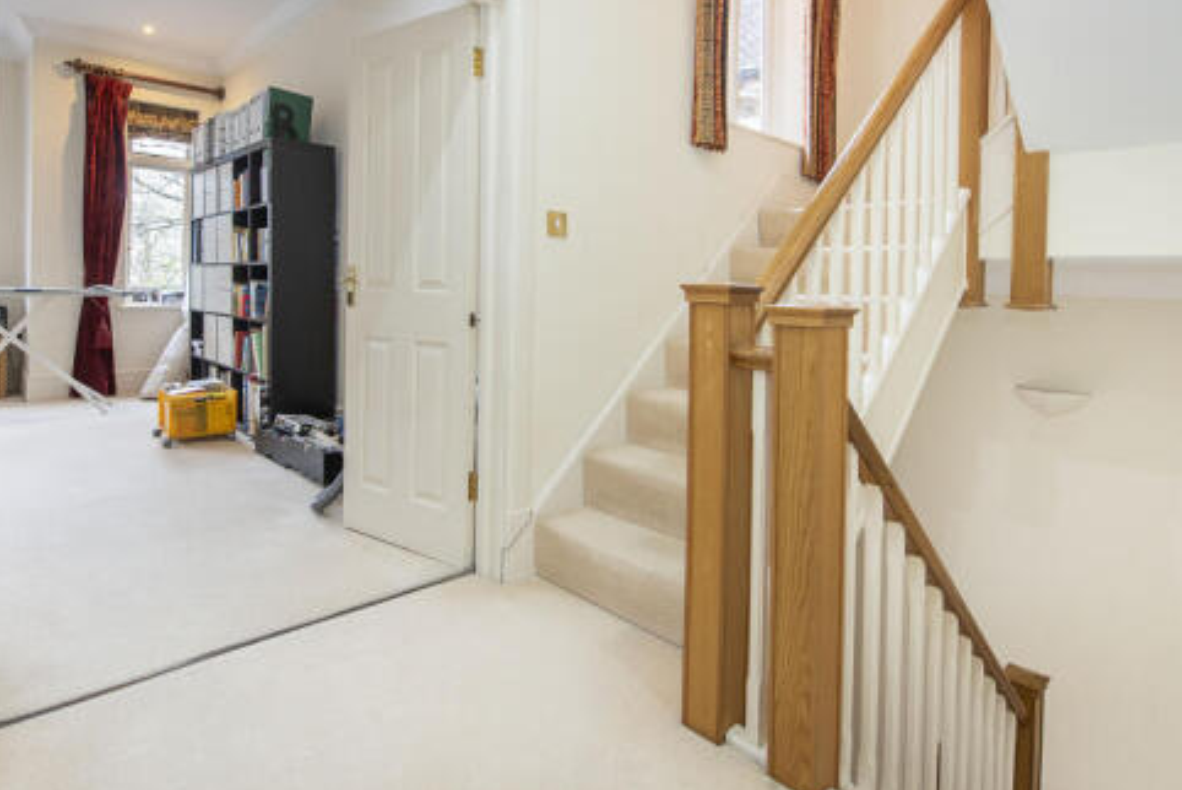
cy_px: 318
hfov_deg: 86.9
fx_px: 624
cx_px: 576
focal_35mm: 19
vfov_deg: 64.1
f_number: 6.3
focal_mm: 14
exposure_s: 1/13
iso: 500
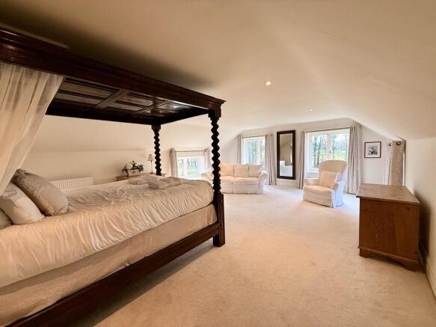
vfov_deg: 85.7
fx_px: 176
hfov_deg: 102.1
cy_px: 164
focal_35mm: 14
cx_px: 218
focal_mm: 2.22
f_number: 2.2
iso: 125
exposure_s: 1/100
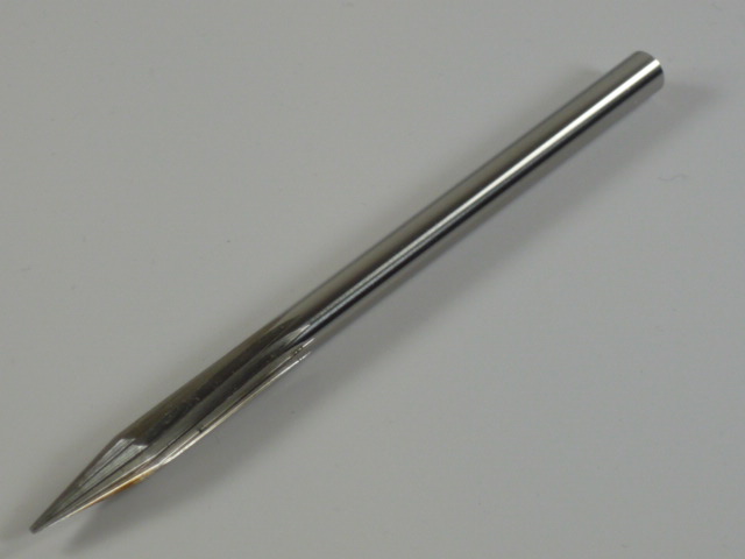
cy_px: 280
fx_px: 2905
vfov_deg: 11.0
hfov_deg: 14.6
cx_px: 372
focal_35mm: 135
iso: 100
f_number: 4.9
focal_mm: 13.2
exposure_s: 1/160
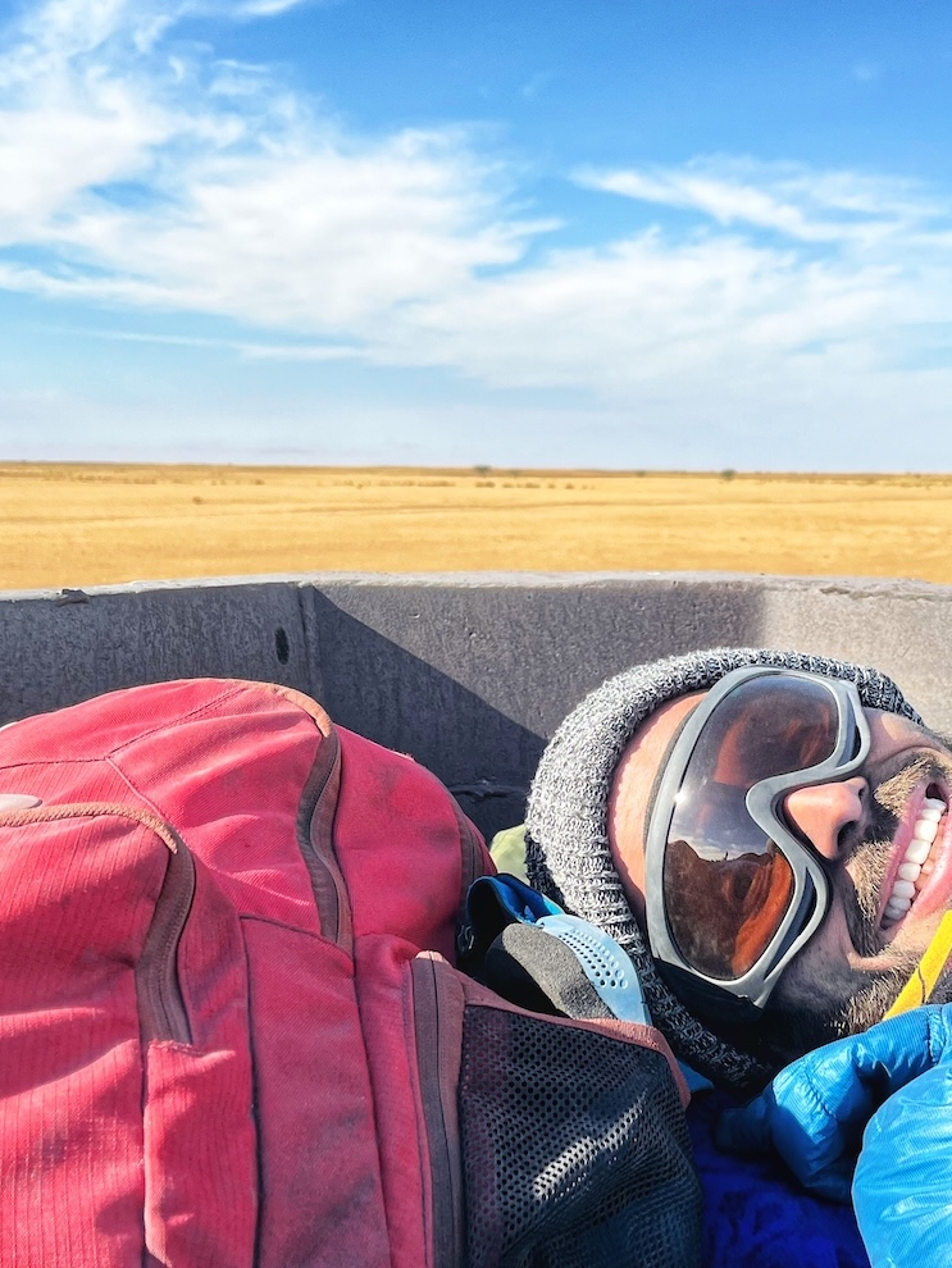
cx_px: 719
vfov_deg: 44.7
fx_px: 1539
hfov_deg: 33.6
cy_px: 724
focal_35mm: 42
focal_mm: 5.1
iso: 50
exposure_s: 1/2632
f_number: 1.6
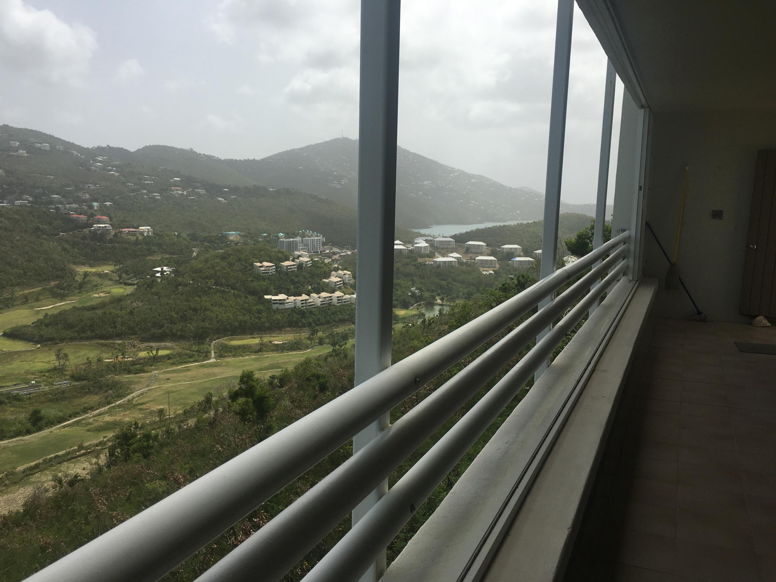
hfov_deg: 61.7
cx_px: 388
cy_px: 291
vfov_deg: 48.2
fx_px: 650
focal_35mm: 29
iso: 25
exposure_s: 1/3077
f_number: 2.2
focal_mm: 4.15
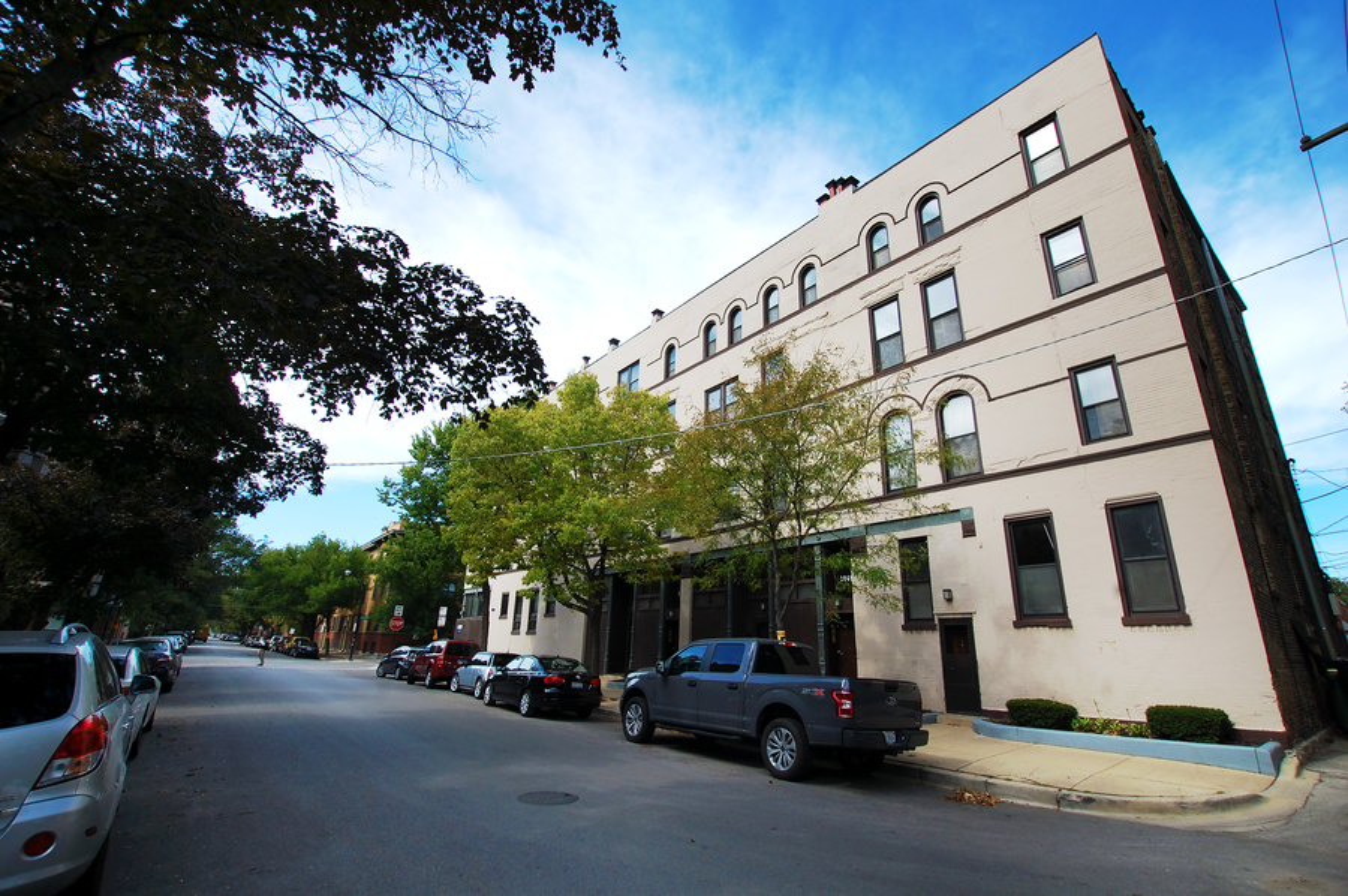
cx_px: 674
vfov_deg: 77.2
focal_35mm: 15
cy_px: 448
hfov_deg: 100.5
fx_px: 561
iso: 200
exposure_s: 1/250
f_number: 8
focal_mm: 10
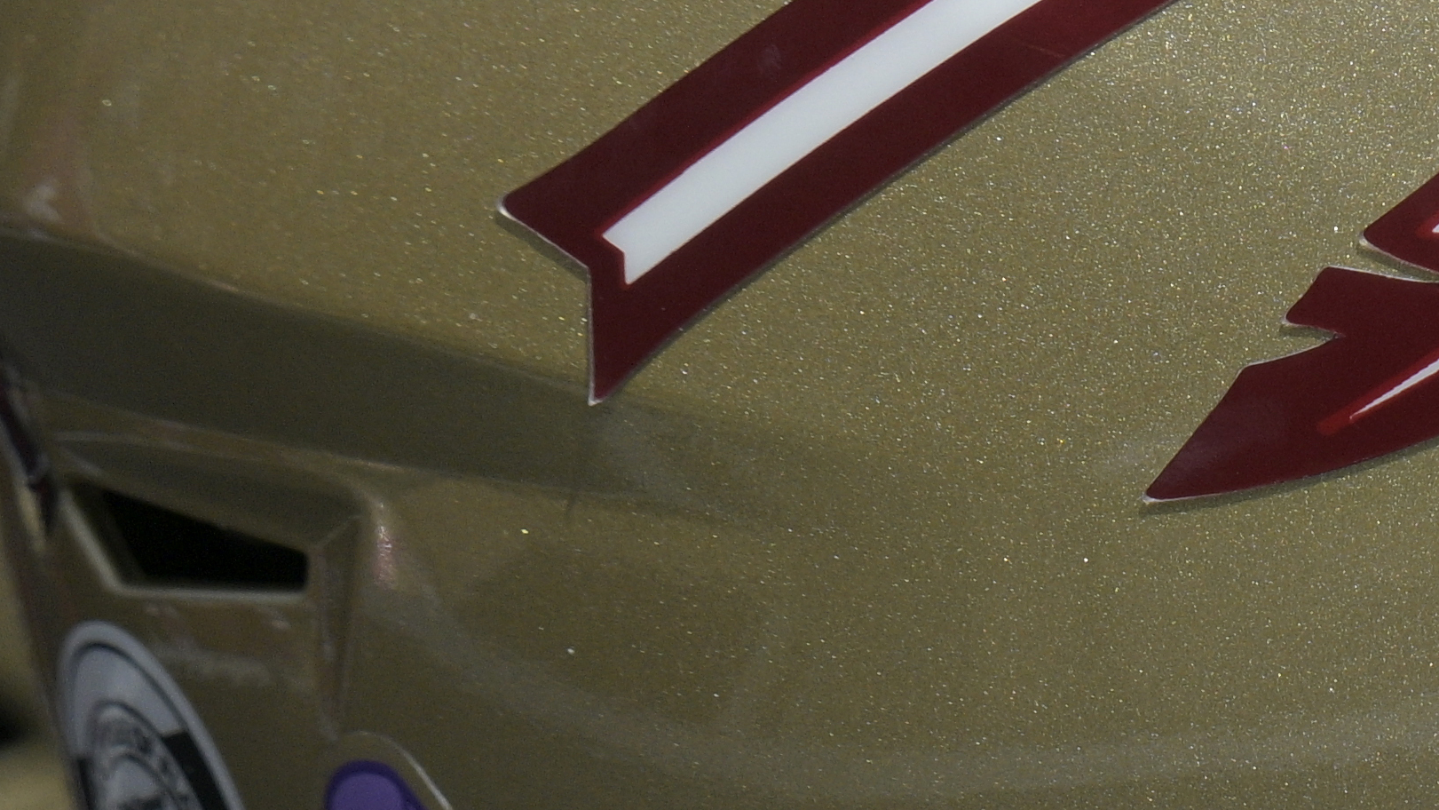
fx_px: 65136
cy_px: 105
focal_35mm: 1707
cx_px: 2725
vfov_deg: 0.7
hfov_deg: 1.3
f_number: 7.1
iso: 360
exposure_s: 1/1600
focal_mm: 320
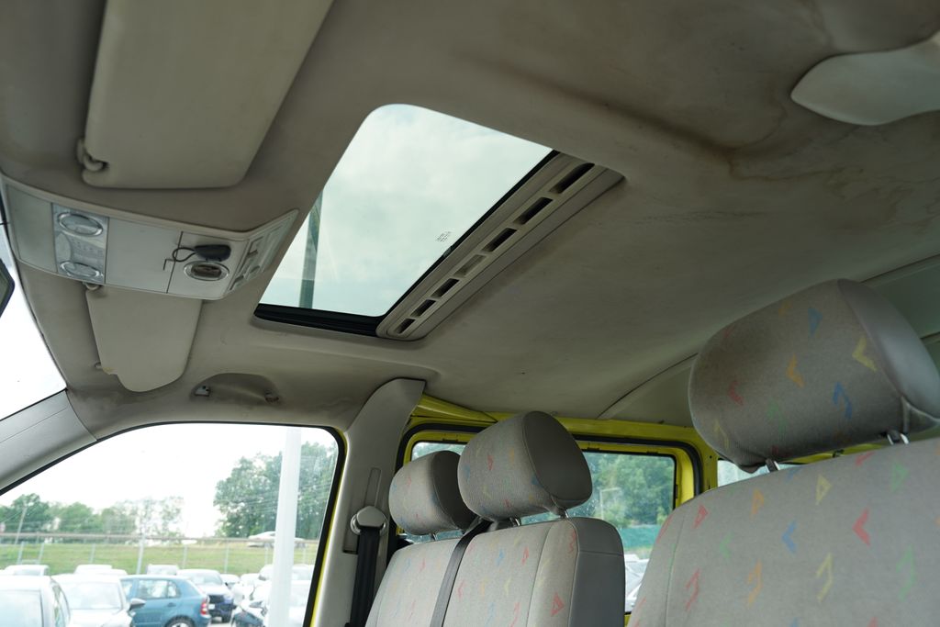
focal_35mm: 24
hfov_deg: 73.7
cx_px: 470
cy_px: 314
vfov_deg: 53.1
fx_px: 627
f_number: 4.5
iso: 100
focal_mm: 24
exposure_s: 1/80
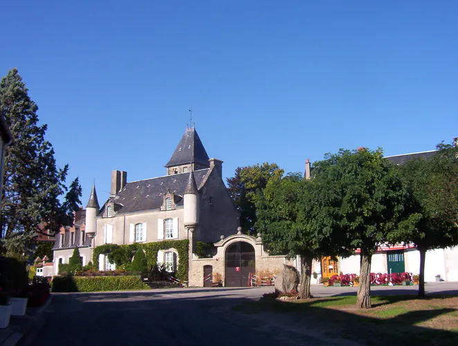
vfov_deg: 39.8
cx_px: 229
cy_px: 173
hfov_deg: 51.2
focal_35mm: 36
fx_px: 478
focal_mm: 5.54
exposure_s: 1/643
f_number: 5.24
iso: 100
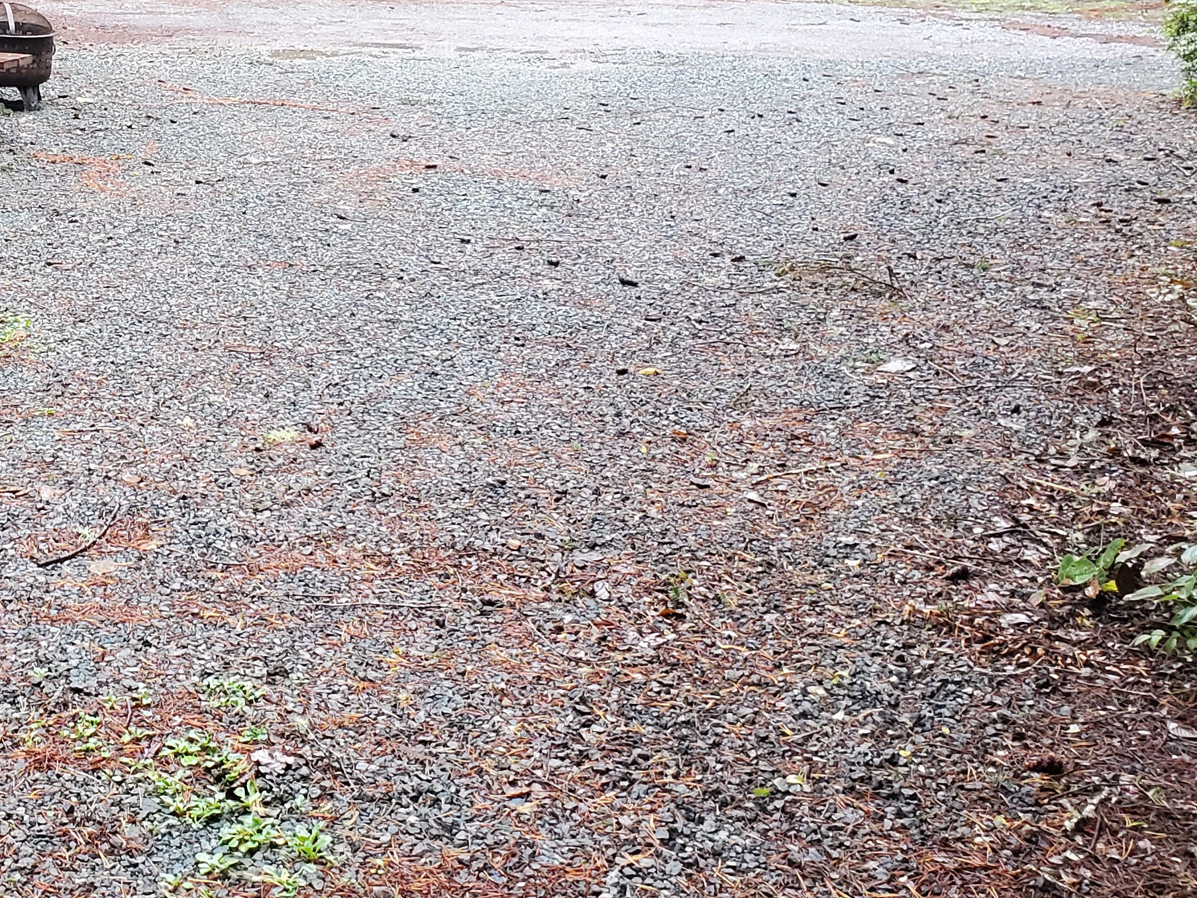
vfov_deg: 24.6
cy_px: 100
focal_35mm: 58
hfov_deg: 31.7
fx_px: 2006
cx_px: 125
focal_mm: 4.3
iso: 200
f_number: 2.4
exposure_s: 1/40
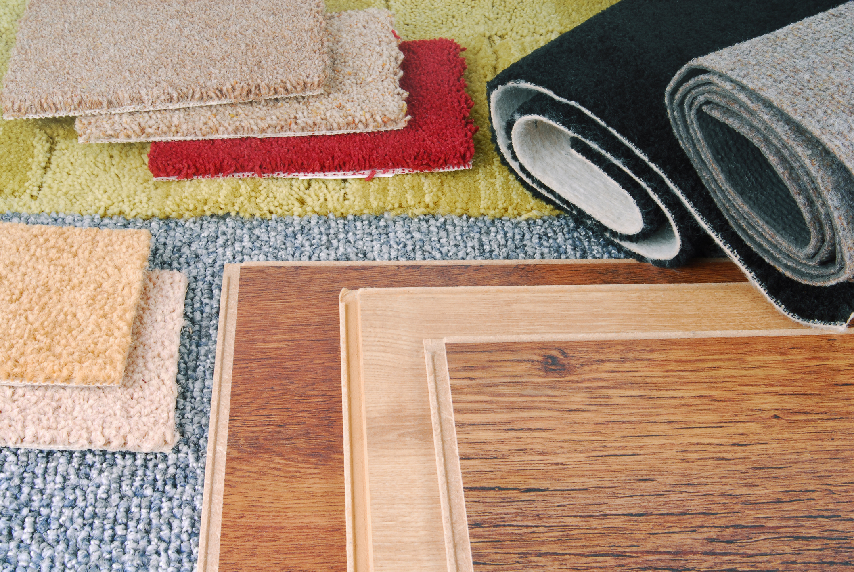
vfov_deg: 29.0
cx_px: 427
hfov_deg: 42.3
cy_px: 286
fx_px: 1104
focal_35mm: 46
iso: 100
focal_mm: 31
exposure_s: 1/160
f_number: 16
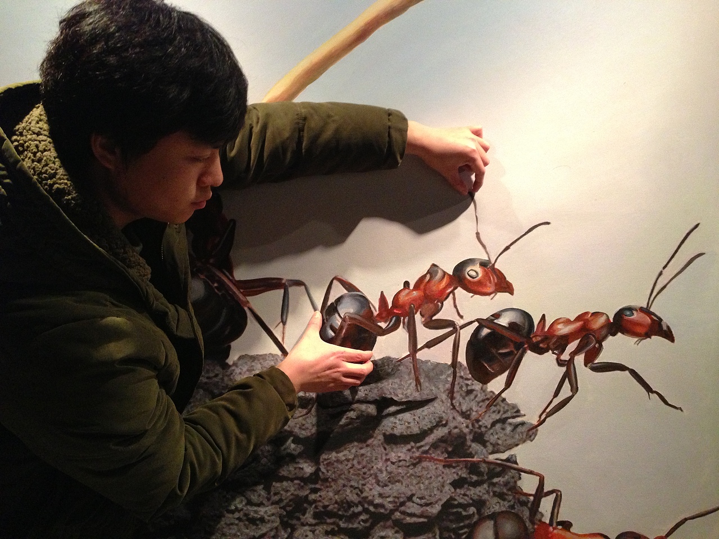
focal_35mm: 33
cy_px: 270
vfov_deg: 42.9
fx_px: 685
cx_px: 360
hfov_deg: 55.4
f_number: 2.4
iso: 400
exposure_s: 1/17
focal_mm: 4.13
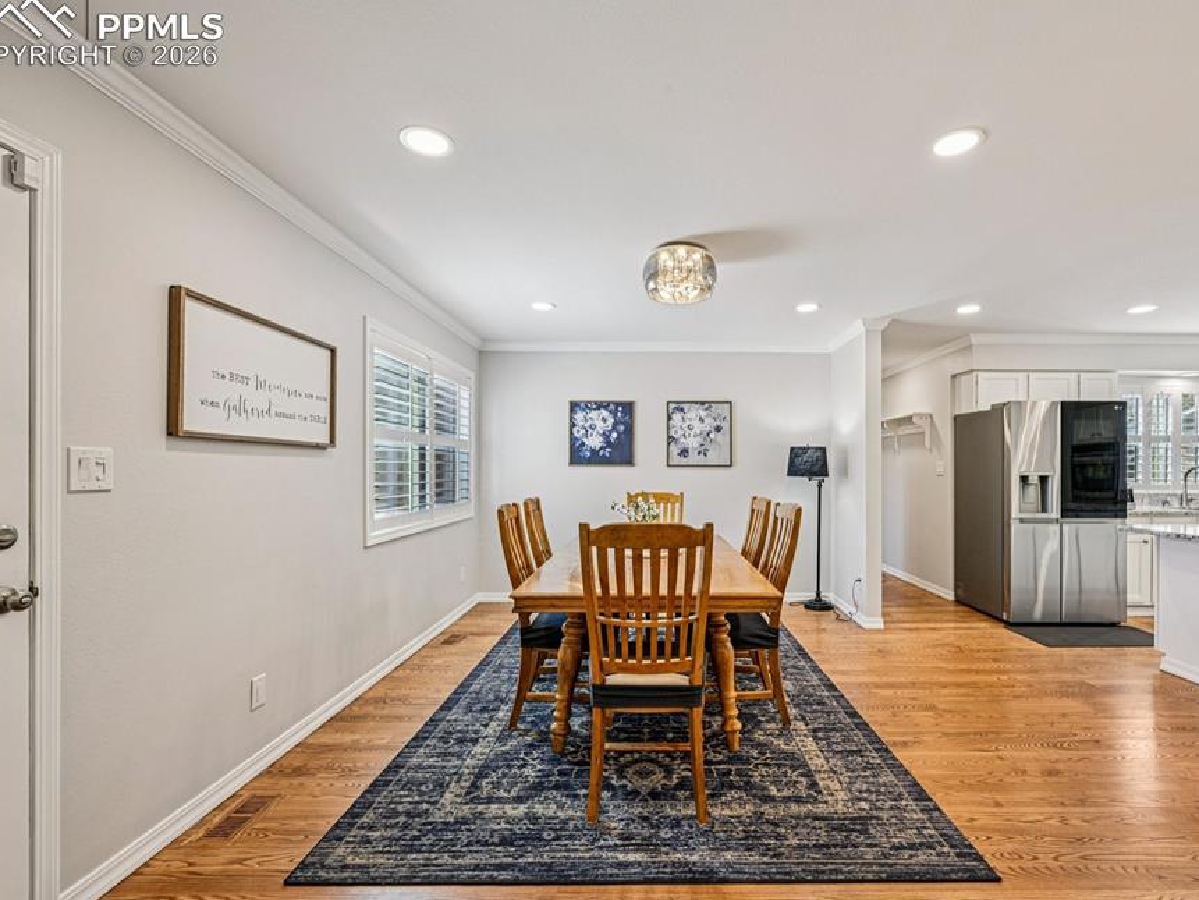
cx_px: 657
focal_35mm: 16
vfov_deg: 78.1
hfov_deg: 94.2
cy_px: 464
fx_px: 554
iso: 400
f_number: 11
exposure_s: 1/13
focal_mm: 14
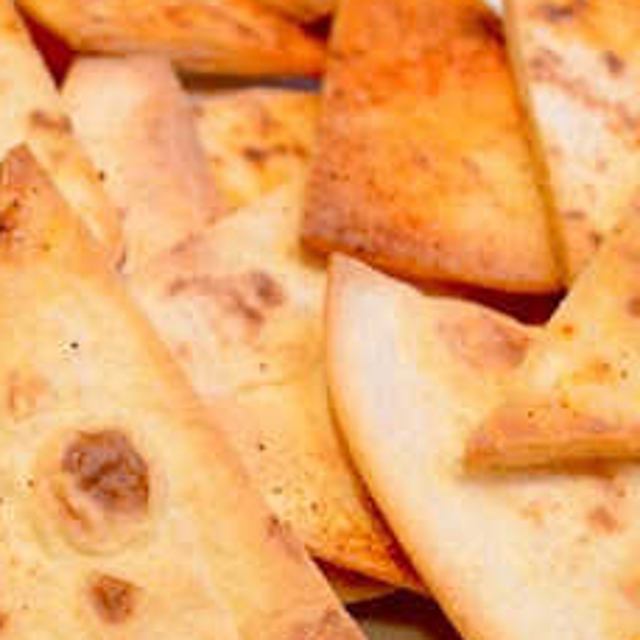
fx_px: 2866
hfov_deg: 12.6
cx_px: -8
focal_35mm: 137
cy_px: 259
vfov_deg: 12.7
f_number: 5
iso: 1600
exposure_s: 1/50
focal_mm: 34
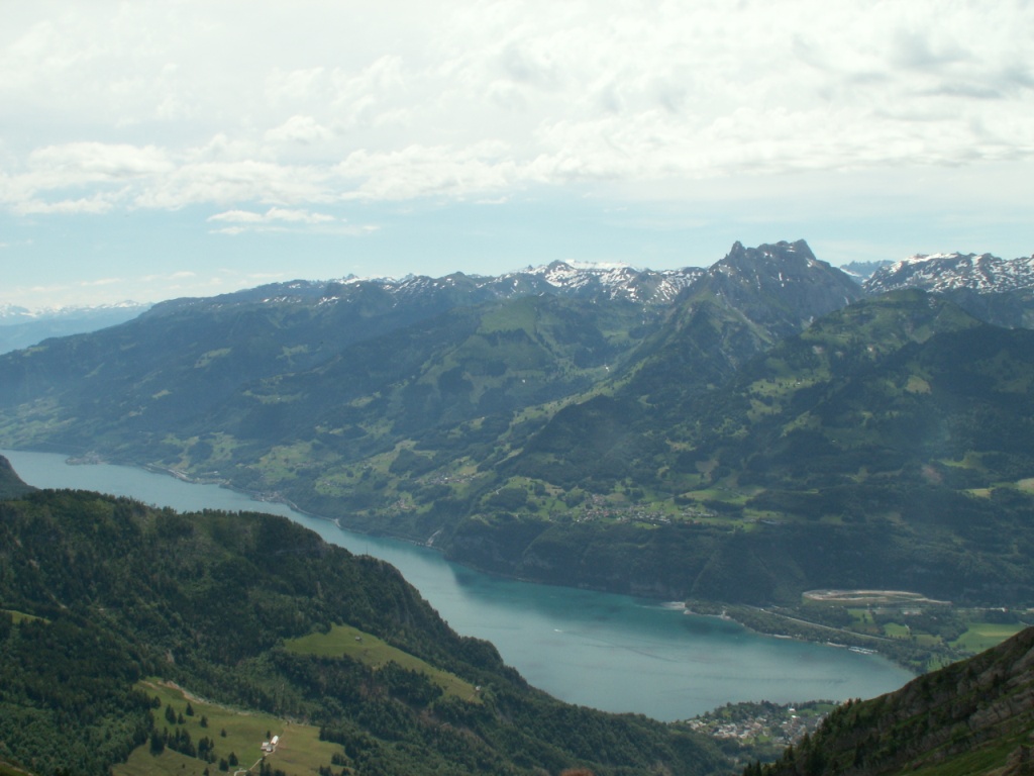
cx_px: 517
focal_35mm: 35
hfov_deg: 52.6
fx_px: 1045
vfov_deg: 40.7
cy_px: 388
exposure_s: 1/250
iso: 50
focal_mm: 5.86
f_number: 7.1
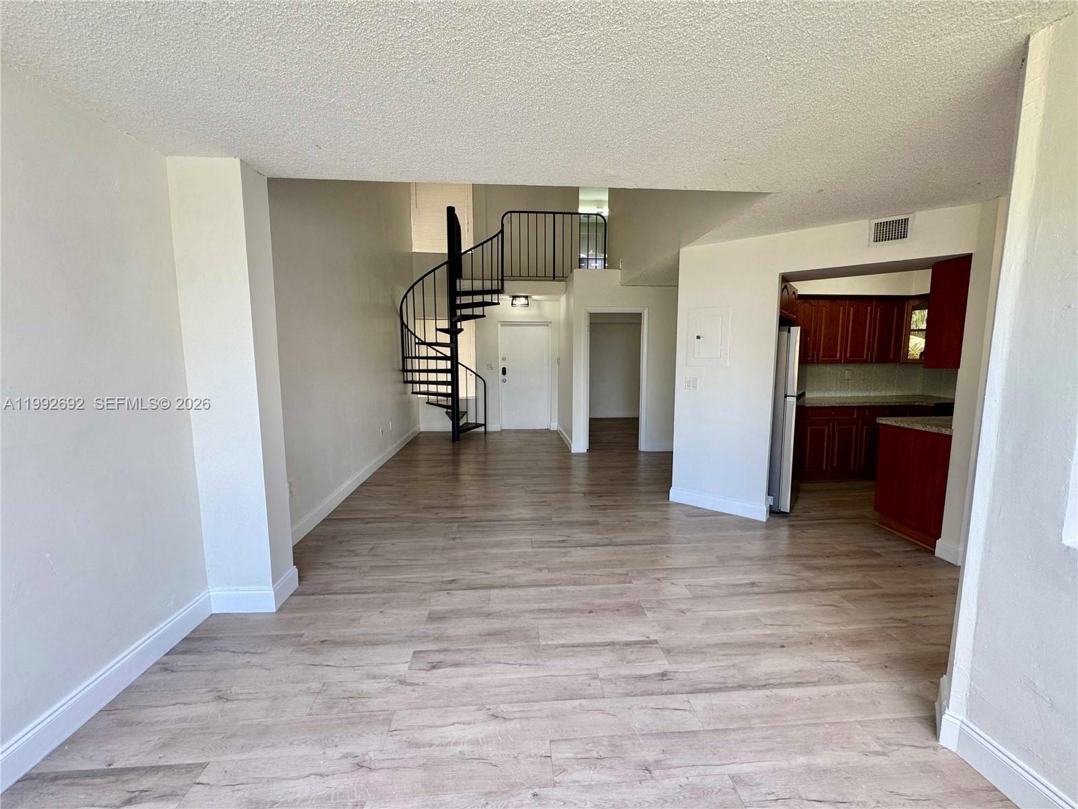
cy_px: 404
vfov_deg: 85.7
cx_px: 539
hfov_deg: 102.1
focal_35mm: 14
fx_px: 436
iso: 100
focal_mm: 2.22
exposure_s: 1/120
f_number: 2.2
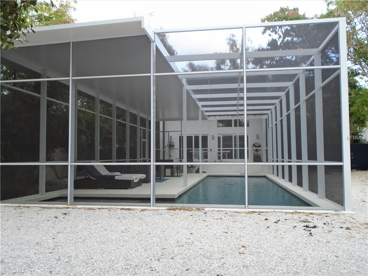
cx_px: 184
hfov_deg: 58.4
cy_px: 138
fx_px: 330
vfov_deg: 45.4
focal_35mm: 31
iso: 100
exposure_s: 1/30
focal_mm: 5.5
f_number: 3.5
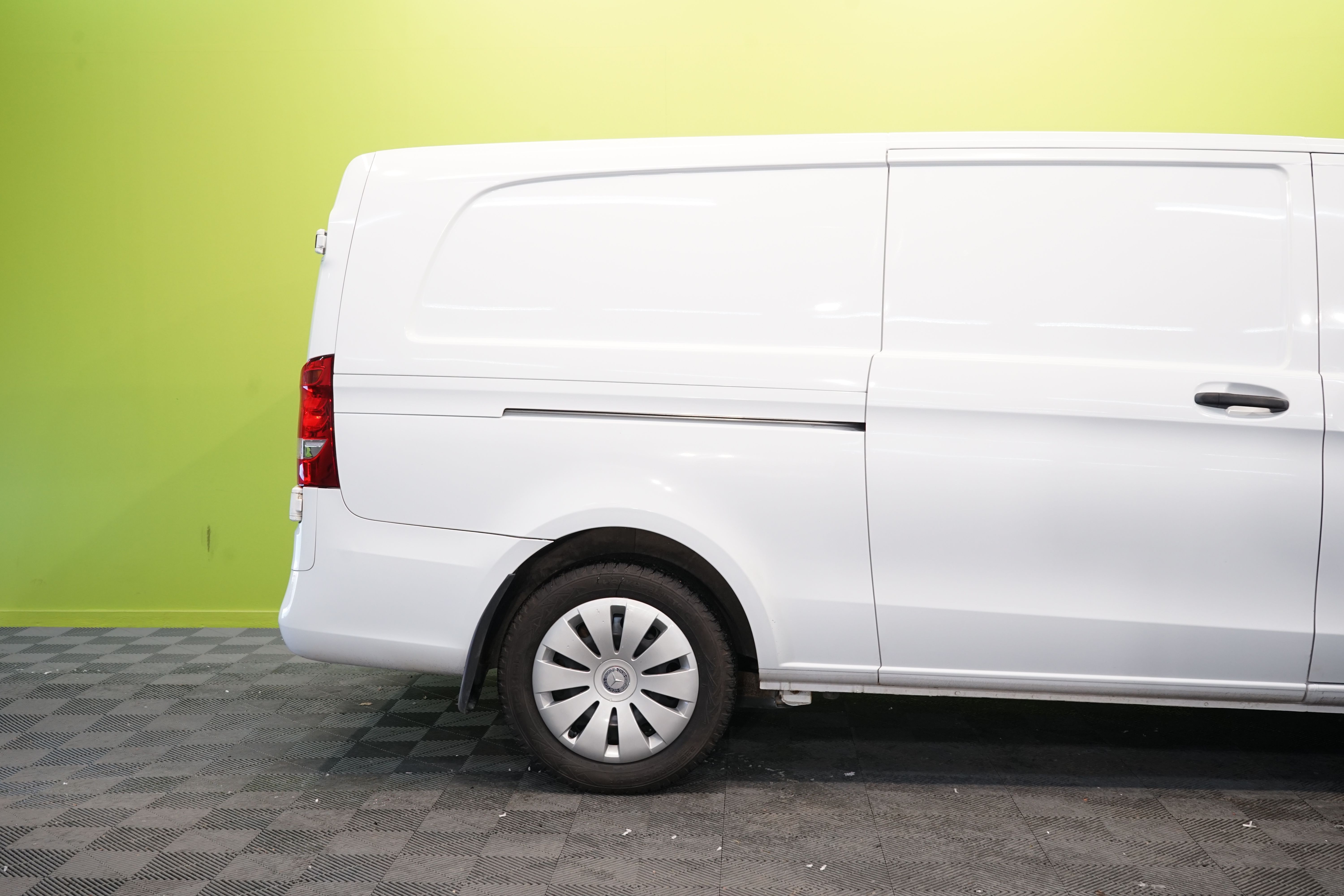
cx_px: 672
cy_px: 448
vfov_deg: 33.4
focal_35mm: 40
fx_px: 1493
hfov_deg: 48.5
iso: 800
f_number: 8
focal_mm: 40
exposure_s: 1/25
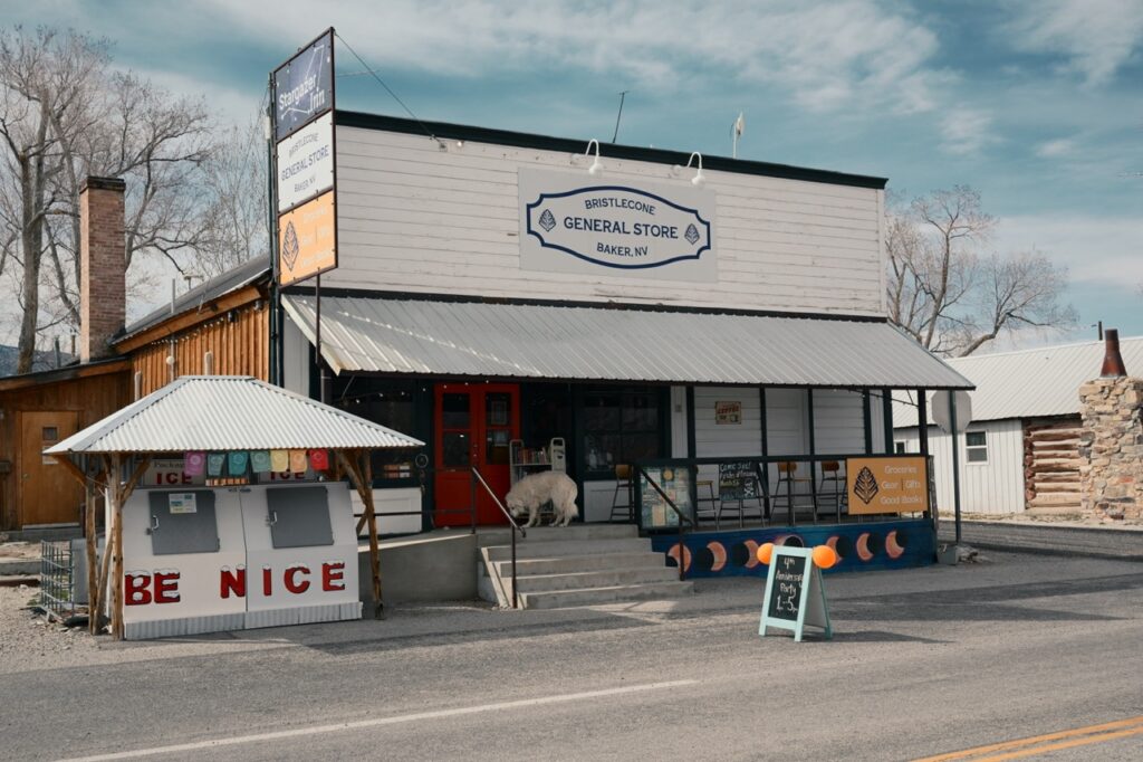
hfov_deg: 48.5
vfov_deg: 33.4
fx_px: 1270
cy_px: 381
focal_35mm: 40
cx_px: 572
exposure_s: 1/400
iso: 100
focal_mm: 40
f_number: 8
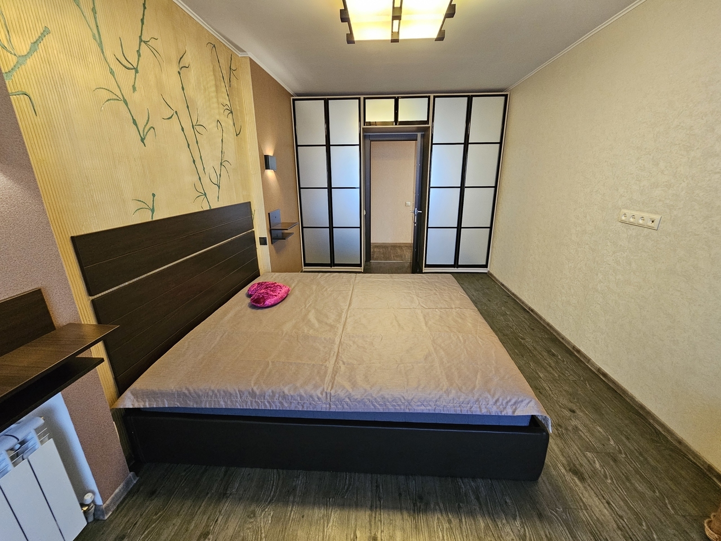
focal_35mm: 13
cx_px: 360
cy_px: 270
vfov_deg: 89.9
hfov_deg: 106.2
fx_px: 271
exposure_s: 1/33.3
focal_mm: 2.2
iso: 500
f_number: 2.2
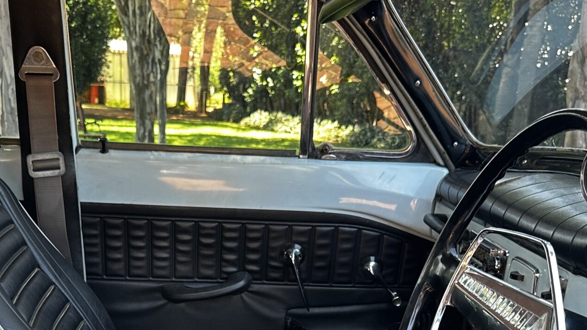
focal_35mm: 53
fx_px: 825
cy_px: 410
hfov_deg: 39.1
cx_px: 248
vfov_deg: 20.9
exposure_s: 1/121
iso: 100
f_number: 1.78
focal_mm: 6.86
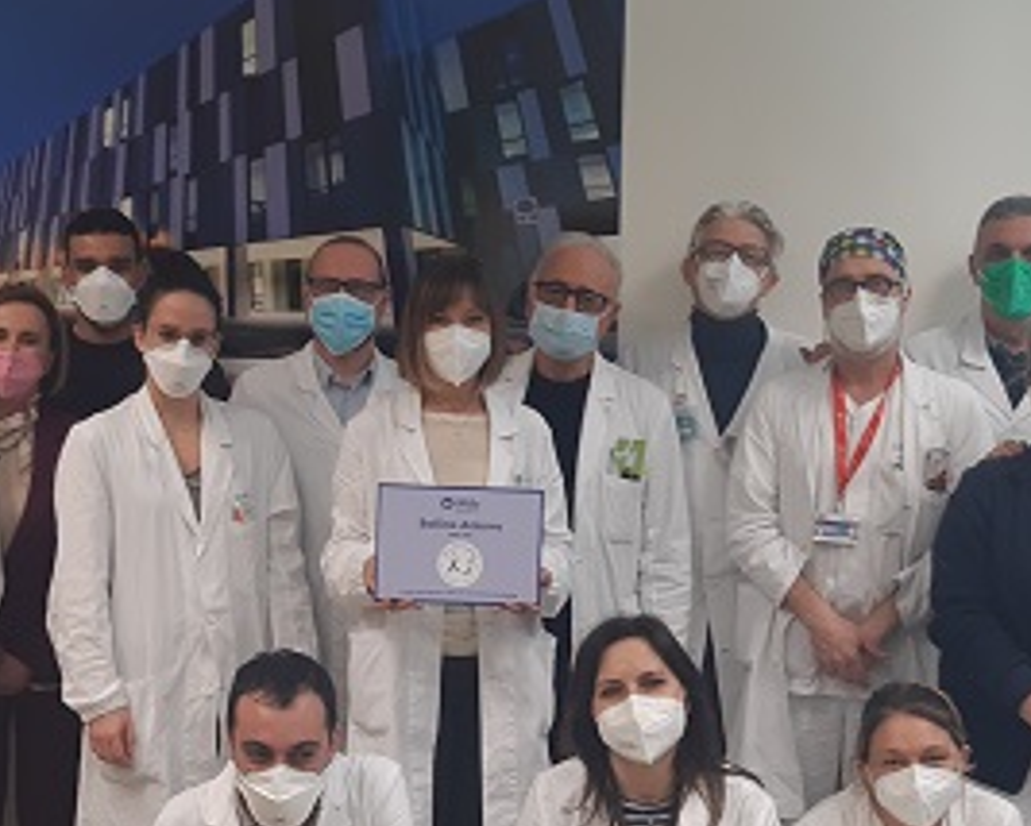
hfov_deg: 33.0
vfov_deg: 26.7
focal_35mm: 57
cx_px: 467
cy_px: 490
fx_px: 1741
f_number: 1.7
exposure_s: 1/50
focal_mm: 3.93
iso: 50
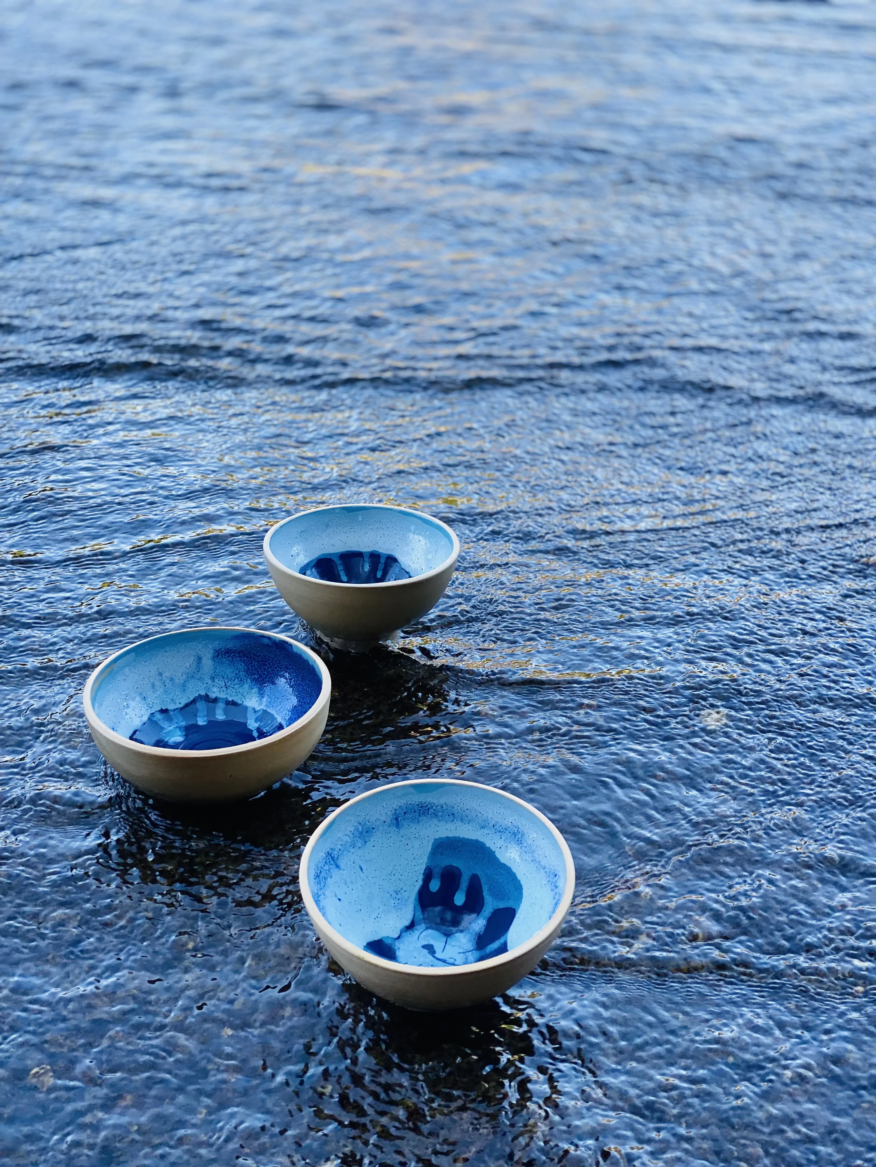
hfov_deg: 28.0
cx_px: 438
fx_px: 1755
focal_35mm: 52
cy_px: 584
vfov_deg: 36.8
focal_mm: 6
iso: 32
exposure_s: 1/122
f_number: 2
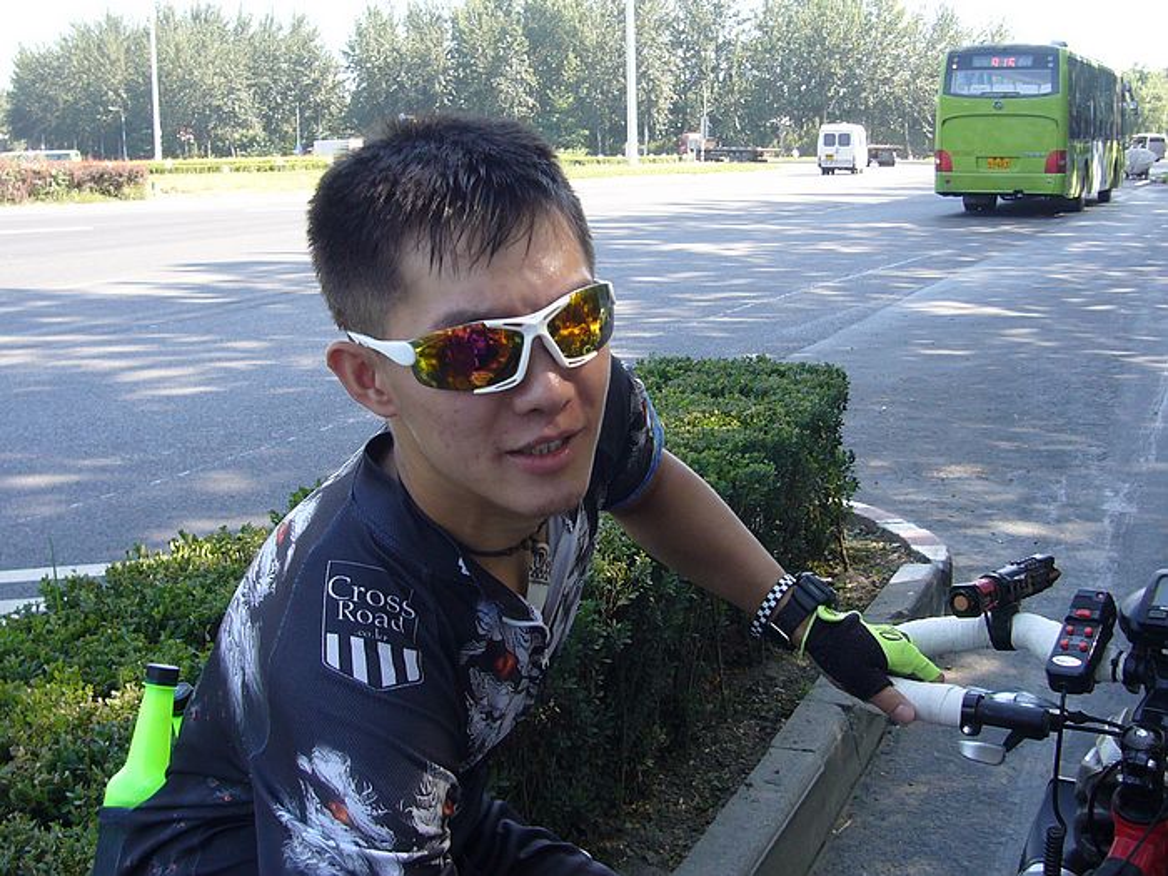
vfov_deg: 31.5
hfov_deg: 41.2
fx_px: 1552
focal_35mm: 46
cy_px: 438
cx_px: 584
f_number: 3
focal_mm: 5.4
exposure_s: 1/160
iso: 80
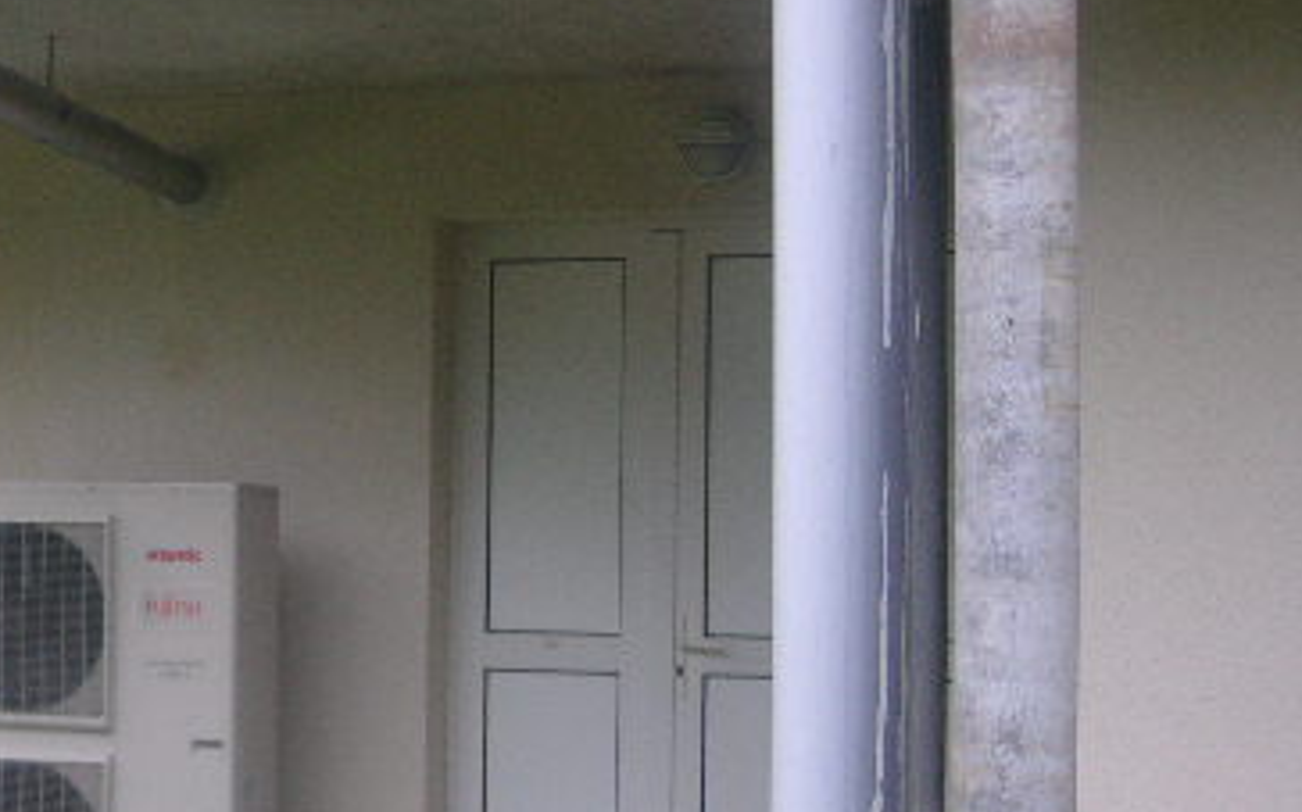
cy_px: 429
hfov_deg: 28.9
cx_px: 186
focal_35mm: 69
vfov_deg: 18.8
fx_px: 2447
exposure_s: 1/45
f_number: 2.8
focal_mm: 6.1
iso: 80
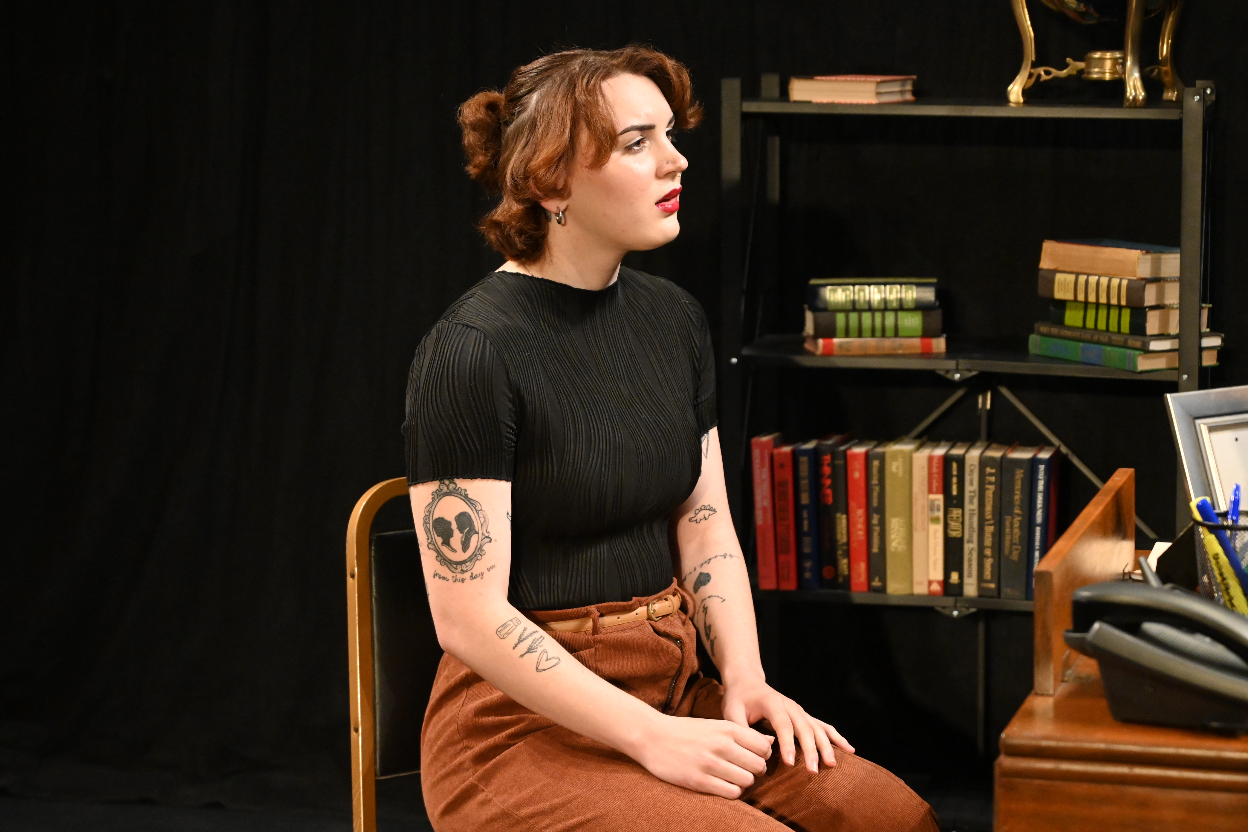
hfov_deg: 22.6
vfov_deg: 15.2
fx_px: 3120
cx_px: 624
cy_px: 416
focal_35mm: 90
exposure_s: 1/200
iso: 3200
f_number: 4
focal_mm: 60
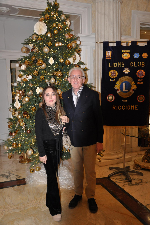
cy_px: 112
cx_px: 75
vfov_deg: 57.3
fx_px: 207
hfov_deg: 39.9
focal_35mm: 33
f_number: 3.8
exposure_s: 1/60
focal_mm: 22
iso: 800
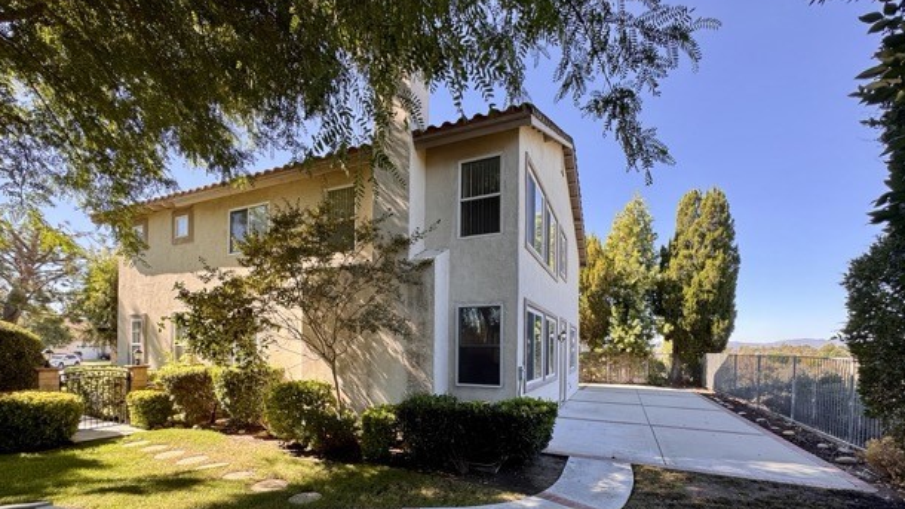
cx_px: 450
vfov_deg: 64.9
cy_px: 349
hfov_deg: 99.4
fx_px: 384
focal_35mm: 16
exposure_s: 1/201
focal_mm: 2.22
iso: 40
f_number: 2.2
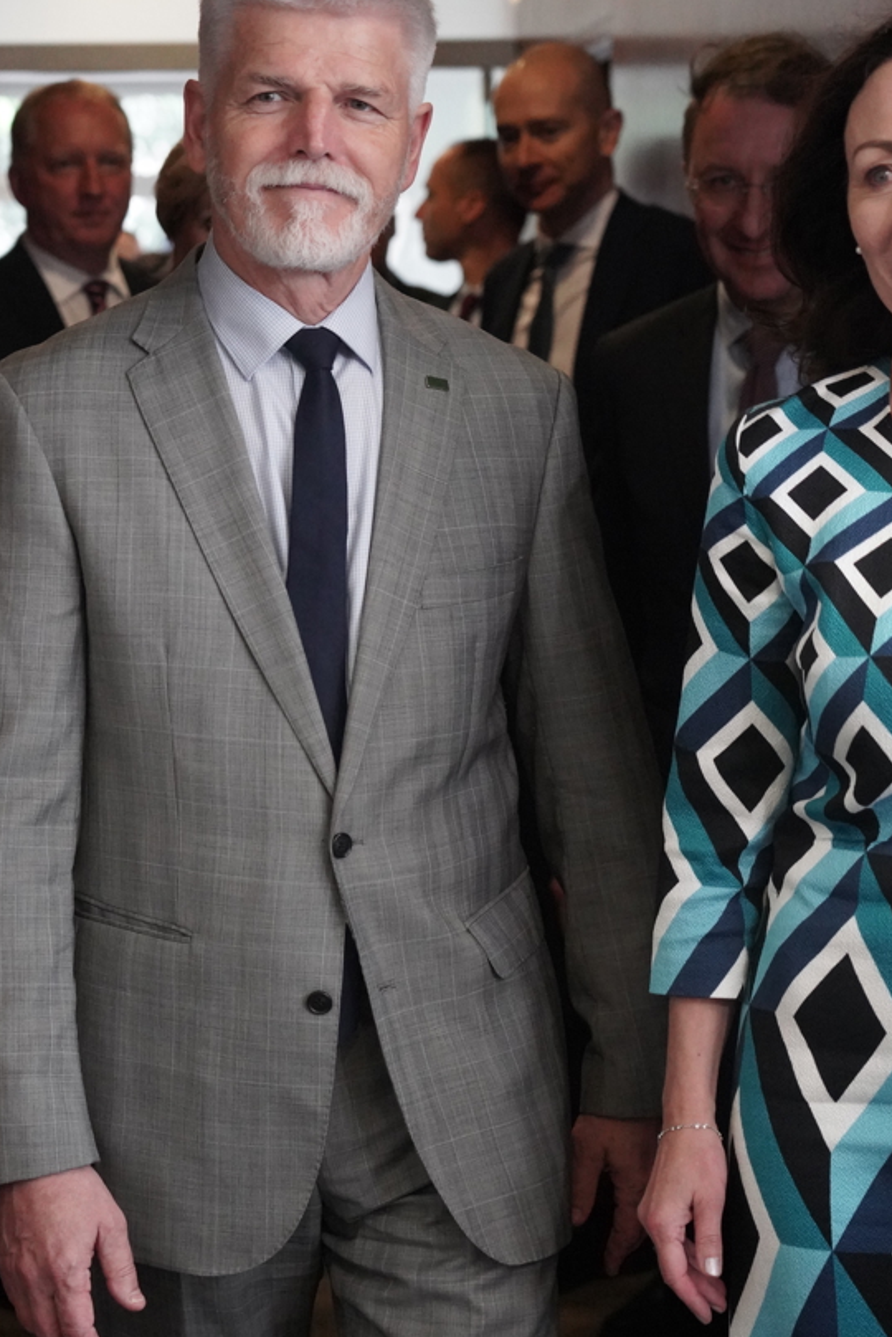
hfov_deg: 17.5
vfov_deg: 26.0
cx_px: 360
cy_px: 639
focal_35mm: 78
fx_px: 2896
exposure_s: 1/1000
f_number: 4
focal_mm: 61
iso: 12800
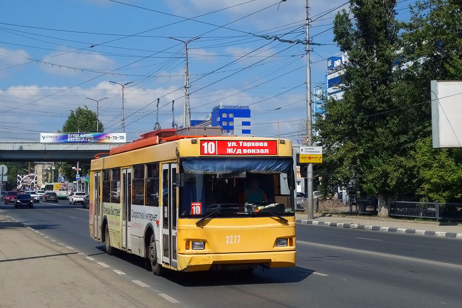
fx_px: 565
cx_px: 231
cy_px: 154
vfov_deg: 30.5
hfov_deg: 44.5
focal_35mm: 44
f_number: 8
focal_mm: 16.2
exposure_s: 1/500
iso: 125
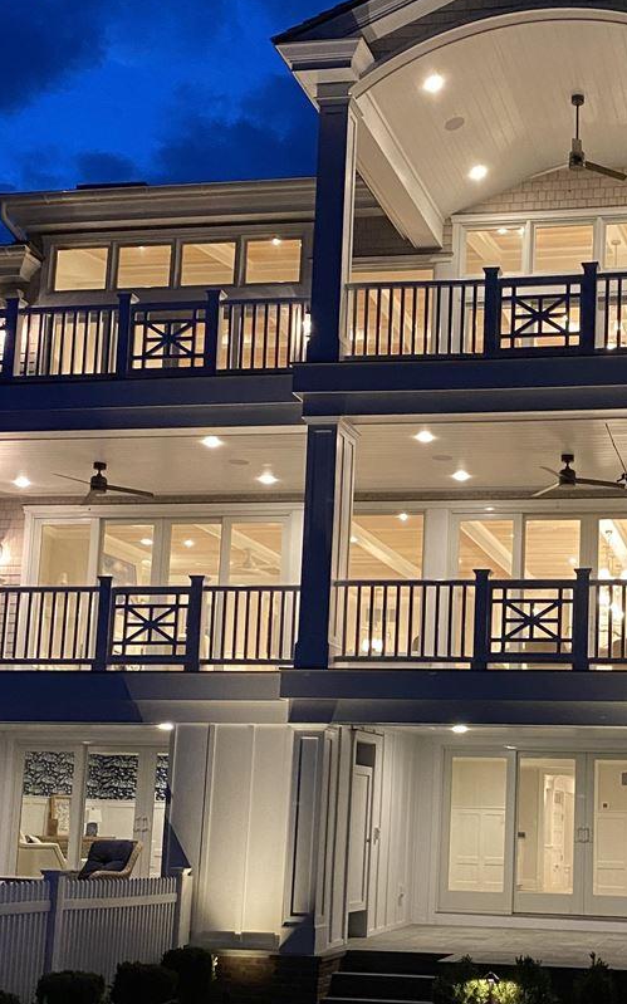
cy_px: 631
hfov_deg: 24.0
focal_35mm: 53
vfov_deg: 37.9
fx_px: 1450
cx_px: 513
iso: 500
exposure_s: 1/30
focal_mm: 4.25
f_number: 1.8
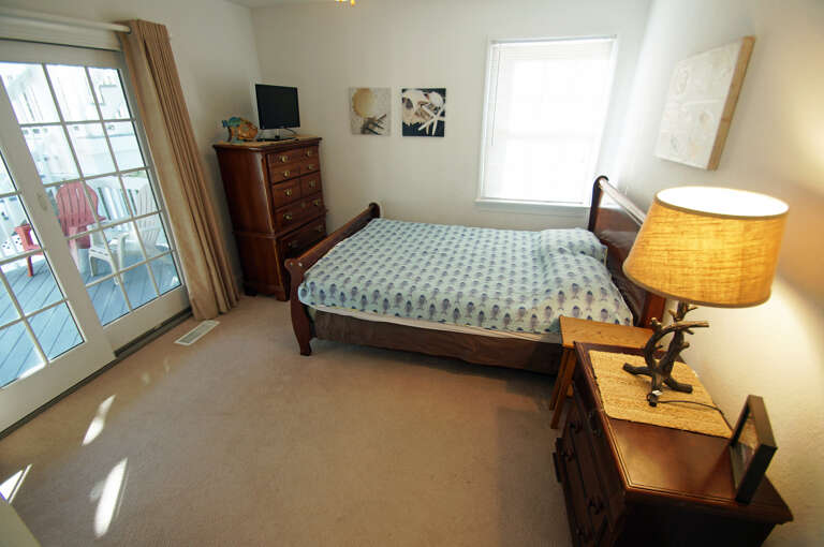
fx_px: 343
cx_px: 412
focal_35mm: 15
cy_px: 274
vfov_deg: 77.2
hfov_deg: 100.5
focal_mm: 10
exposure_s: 1/60
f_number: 4
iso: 160
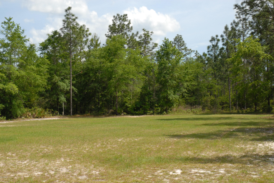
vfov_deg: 23.8
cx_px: 137
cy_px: 92
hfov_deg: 35.0
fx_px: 434
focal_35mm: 57
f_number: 10
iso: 400
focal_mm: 38
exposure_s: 1/400
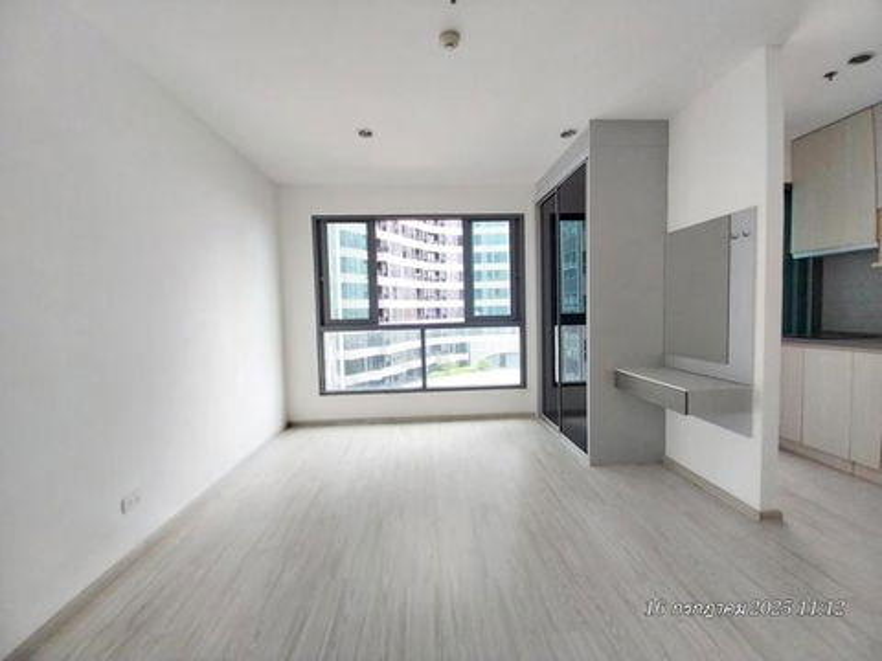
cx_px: 441
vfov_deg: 89.9
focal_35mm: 13
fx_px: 331
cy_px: 330
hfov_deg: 106.2
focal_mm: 1.3
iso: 80
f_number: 2.2
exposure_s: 1/50
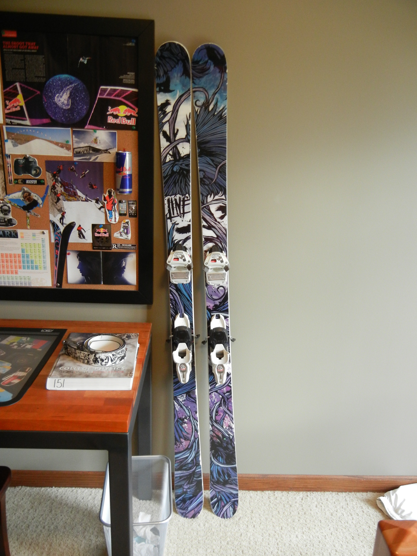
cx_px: 208
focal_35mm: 30
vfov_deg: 60.0
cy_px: 278
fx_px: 482
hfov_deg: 46.8
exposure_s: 1/11
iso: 400
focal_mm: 5.4
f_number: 3.5
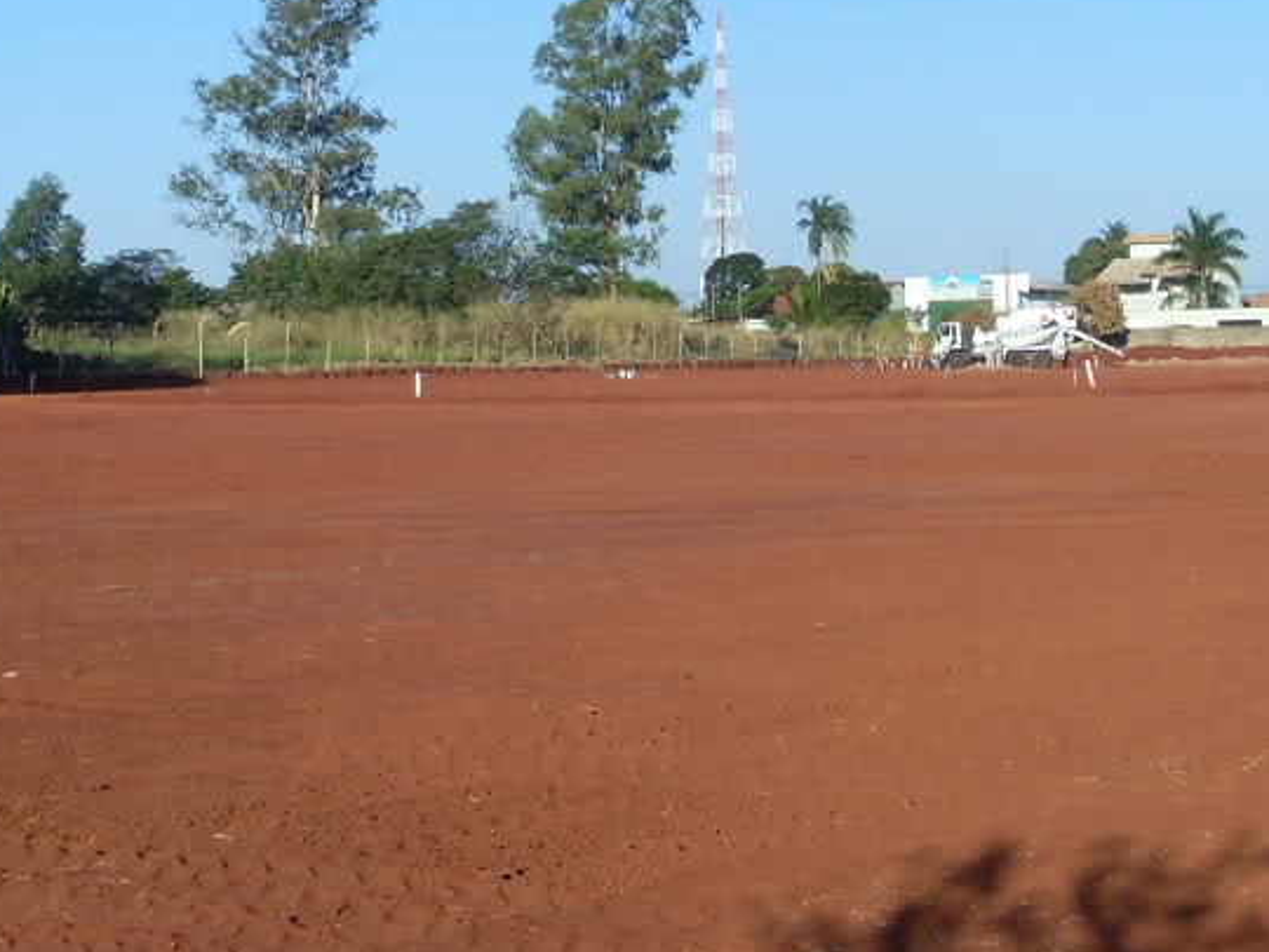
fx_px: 2639
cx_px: 642
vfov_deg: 20.0
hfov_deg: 27.0
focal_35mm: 72
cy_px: 96
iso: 80
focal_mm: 6.3
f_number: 7.7
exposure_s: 1/250
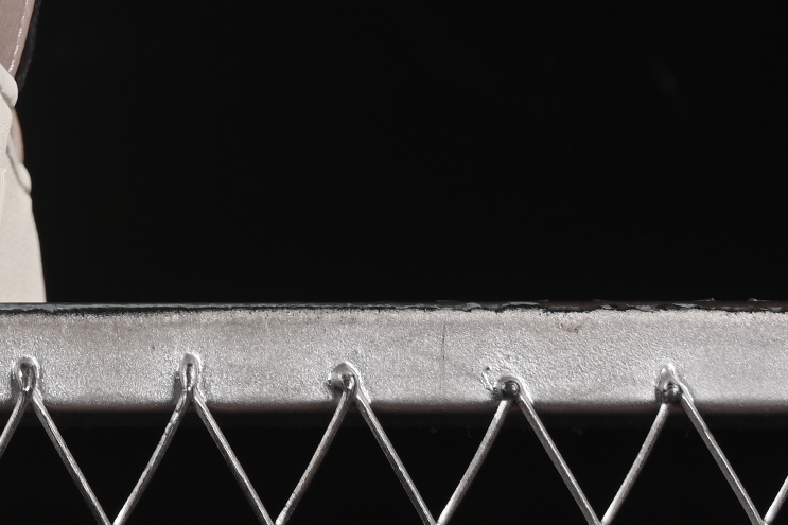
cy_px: -322
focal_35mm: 281
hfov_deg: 7.1
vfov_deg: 4.8
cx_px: -599
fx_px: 6149
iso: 160
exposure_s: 1/80
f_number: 8
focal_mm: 50
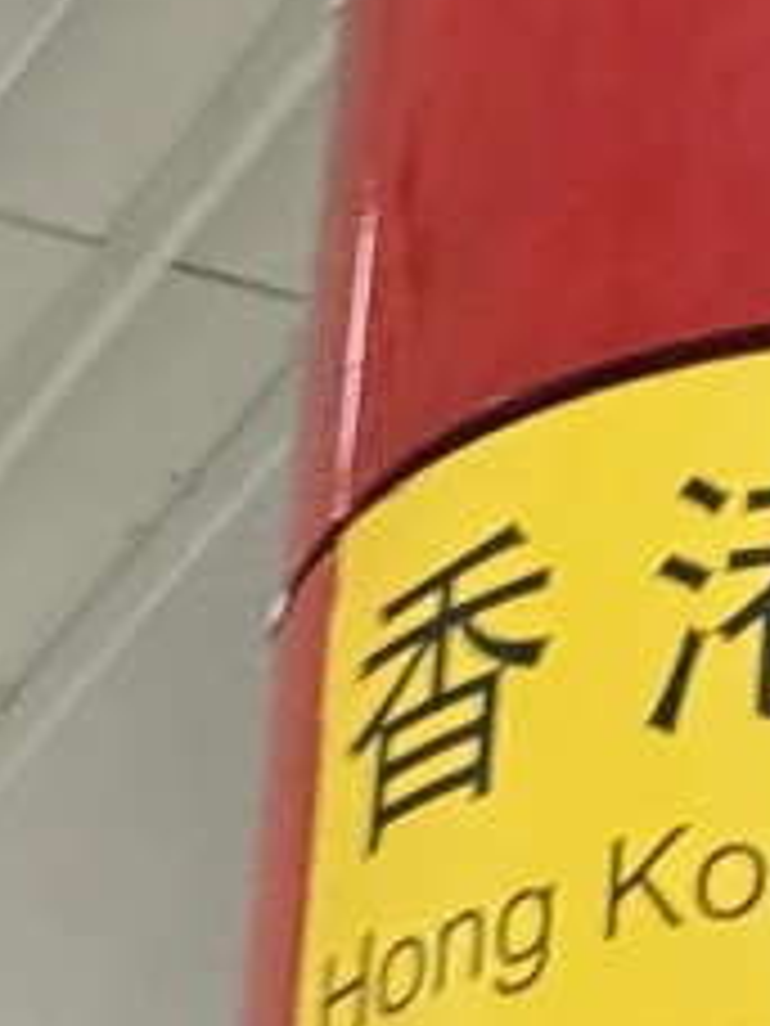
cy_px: 1440
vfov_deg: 6.5
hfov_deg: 4.9
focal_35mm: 303
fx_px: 8987
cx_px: 729
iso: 200
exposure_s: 1/33
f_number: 1.78
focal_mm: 6.76
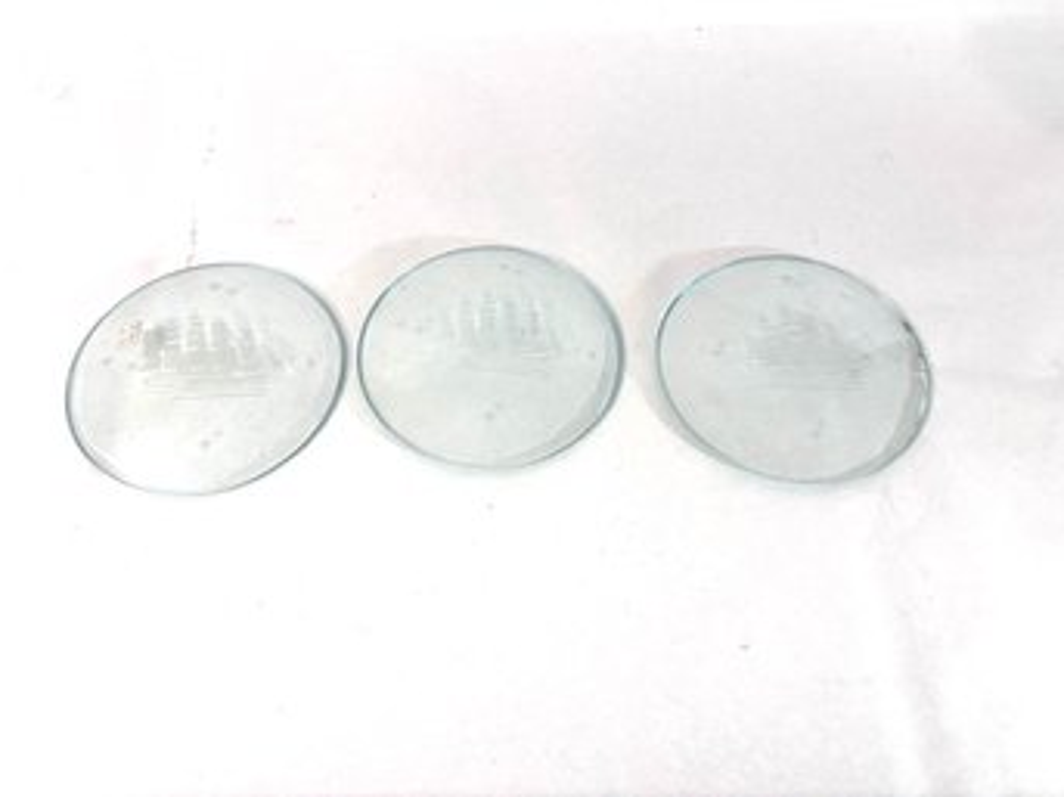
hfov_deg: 67.3
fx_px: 799
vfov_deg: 53.0
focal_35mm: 26
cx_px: 532
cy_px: 398
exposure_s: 1/230
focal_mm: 5.96
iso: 40
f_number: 1.6
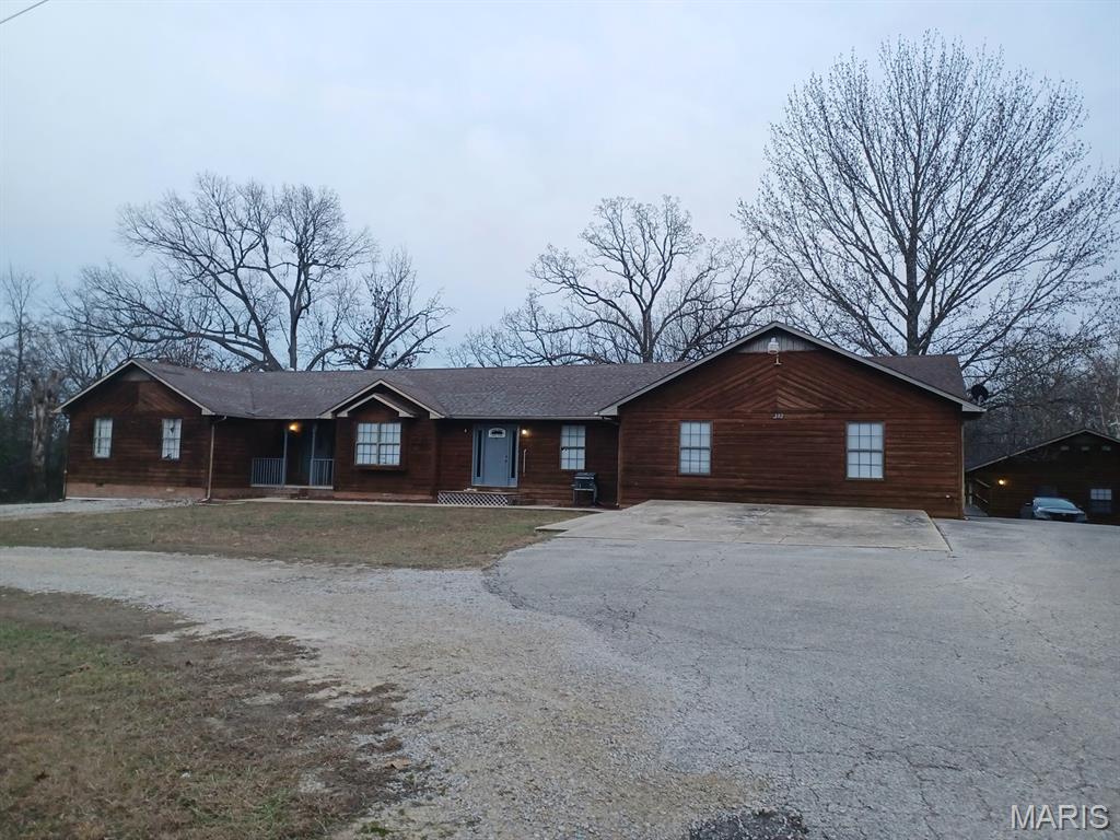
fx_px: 809
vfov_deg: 54.9
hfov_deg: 69.4
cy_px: 420
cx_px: 560
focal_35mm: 25
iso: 125
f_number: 1.8
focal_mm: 4.6
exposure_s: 1/60.2
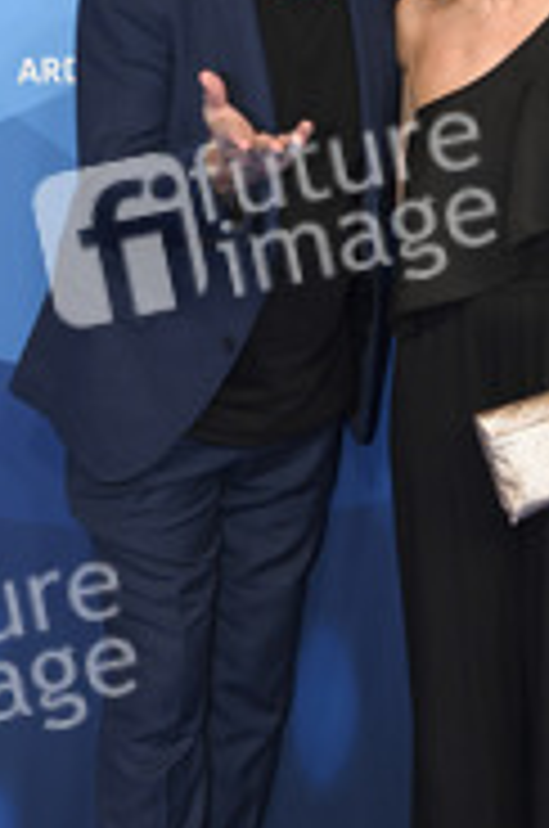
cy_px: 446
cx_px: 396
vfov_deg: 23.4
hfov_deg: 15.6
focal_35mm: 87
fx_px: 1998
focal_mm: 40
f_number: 4.5
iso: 800
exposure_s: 1/250
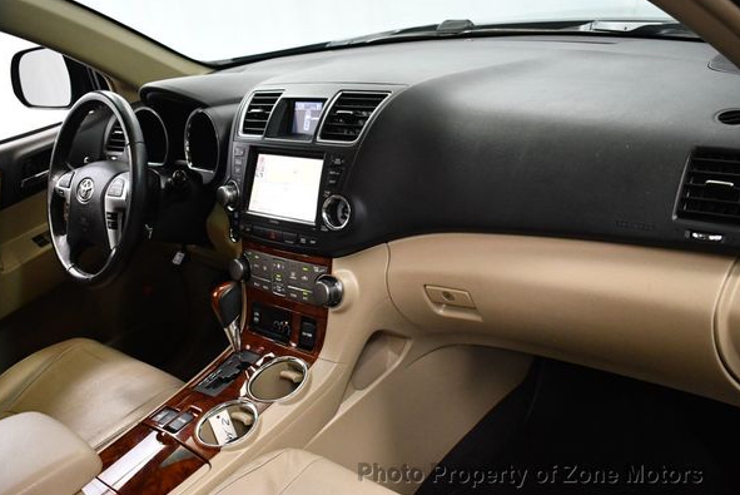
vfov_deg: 34.2
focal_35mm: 39
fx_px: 802
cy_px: 229
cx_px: 343
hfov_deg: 49.5
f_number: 3.5
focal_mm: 18
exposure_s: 1/125
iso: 2500
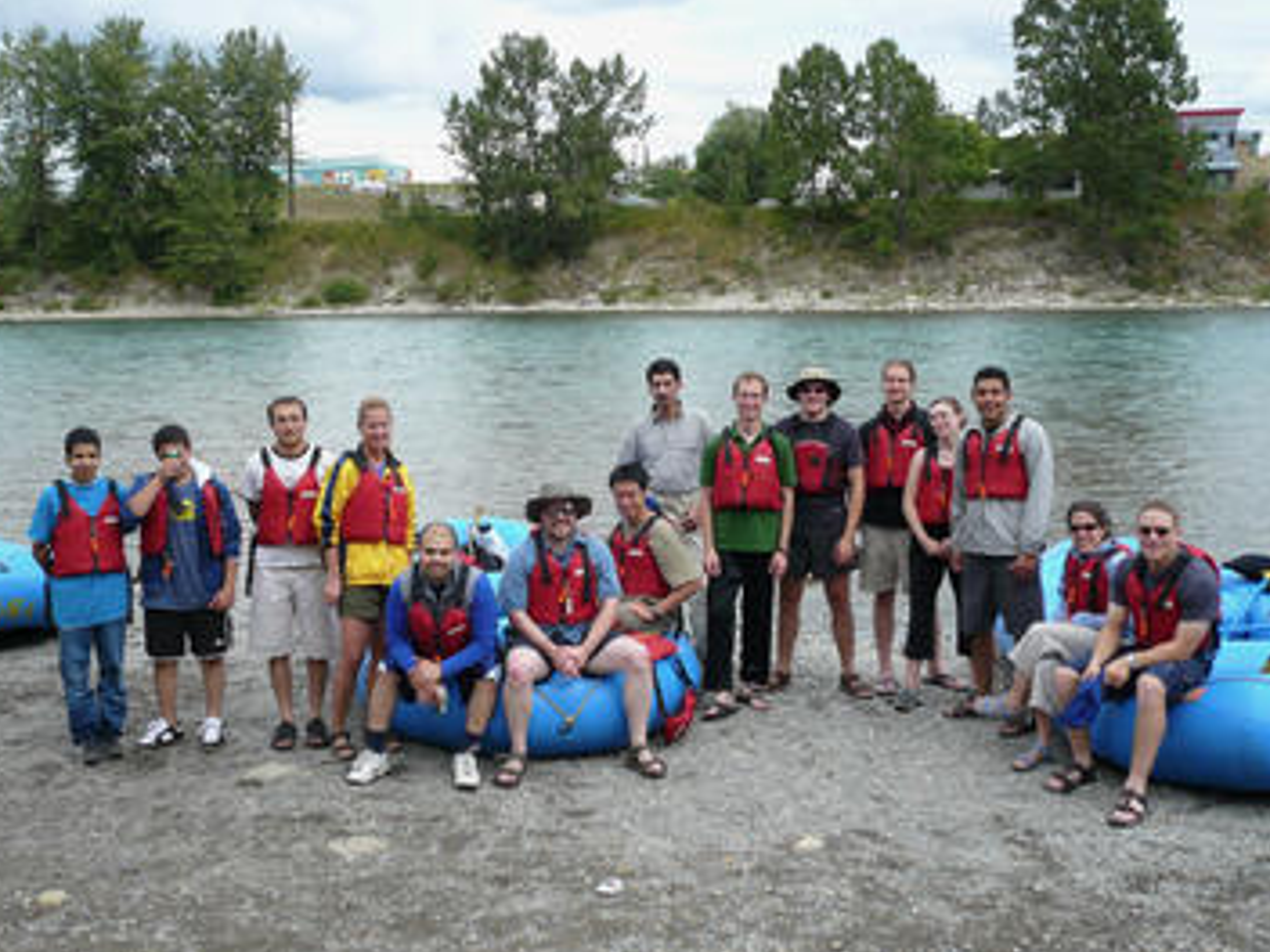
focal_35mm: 43
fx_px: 1578
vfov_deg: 33.6
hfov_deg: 43.8
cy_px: 483
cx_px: 624
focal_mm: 6.9
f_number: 3.3
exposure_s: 1/640
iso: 100
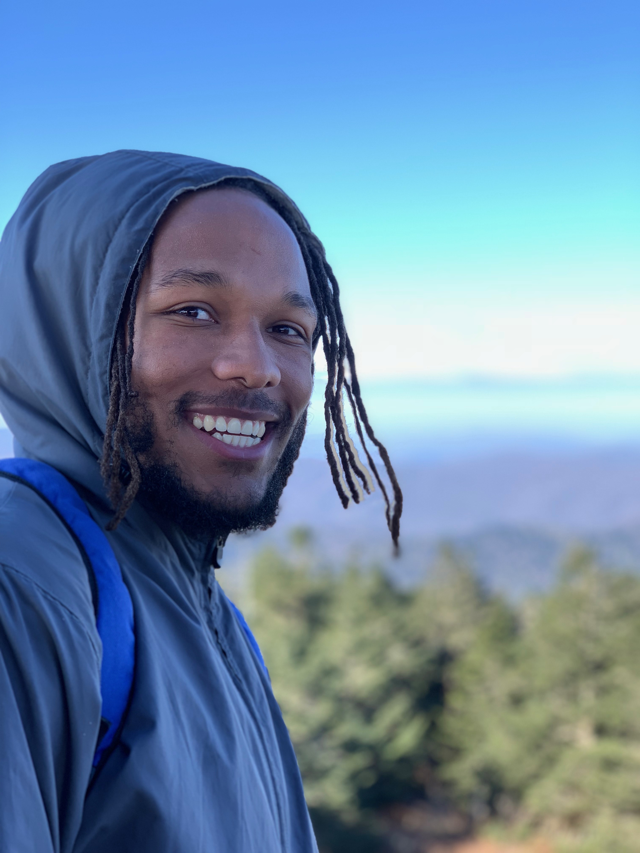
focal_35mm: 52
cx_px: 320
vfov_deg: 36.8
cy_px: 426
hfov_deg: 28.0
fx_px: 1282
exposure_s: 1/122
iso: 20
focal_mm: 6
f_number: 2.4
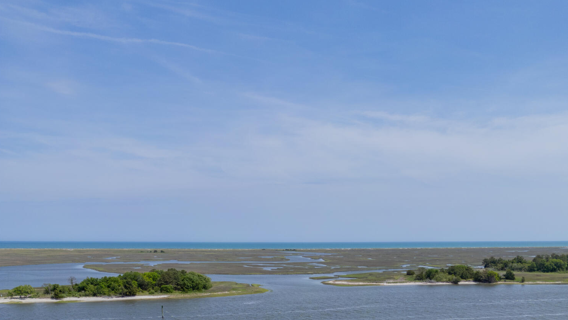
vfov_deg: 30.4
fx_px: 527
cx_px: 283
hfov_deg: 56.6
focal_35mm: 35
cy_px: 347
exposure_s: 1/2500
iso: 100
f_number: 1.7
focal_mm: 6.72
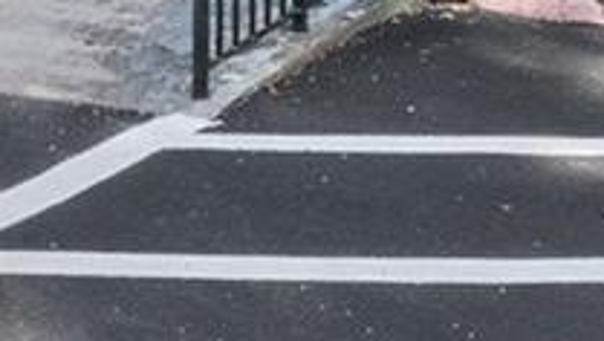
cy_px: -429
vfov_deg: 8.8
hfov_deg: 13.3
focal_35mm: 128
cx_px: -763
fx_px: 2052
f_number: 8
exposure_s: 1/80
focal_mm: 16
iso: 200
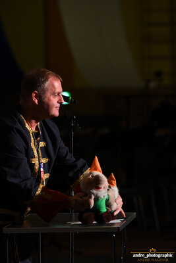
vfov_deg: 8.6
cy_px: 132
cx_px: 88
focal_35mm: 240
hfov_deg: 5.7
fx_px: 1758
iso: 2500
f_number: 3.2
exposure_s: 1/500
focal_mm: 160
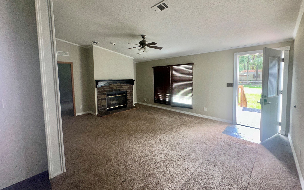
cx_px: 153
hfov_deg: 101.5
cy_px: 84
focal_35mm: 15
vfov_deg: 74.5
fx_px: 124
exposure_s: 1/122
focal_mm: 2.22
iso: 64
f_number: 2.2
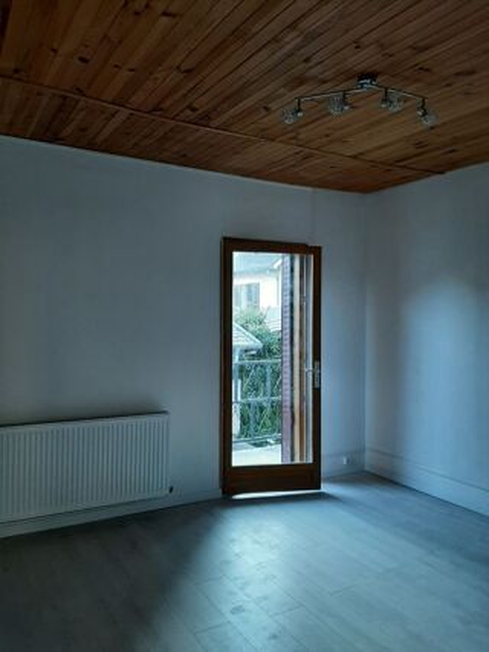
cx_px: 244
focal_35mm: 26
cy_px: 326
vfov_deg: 67.3
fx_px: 490
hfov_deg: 53.0
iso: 80
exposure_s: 1/50
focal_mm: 3.93
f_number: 1.7
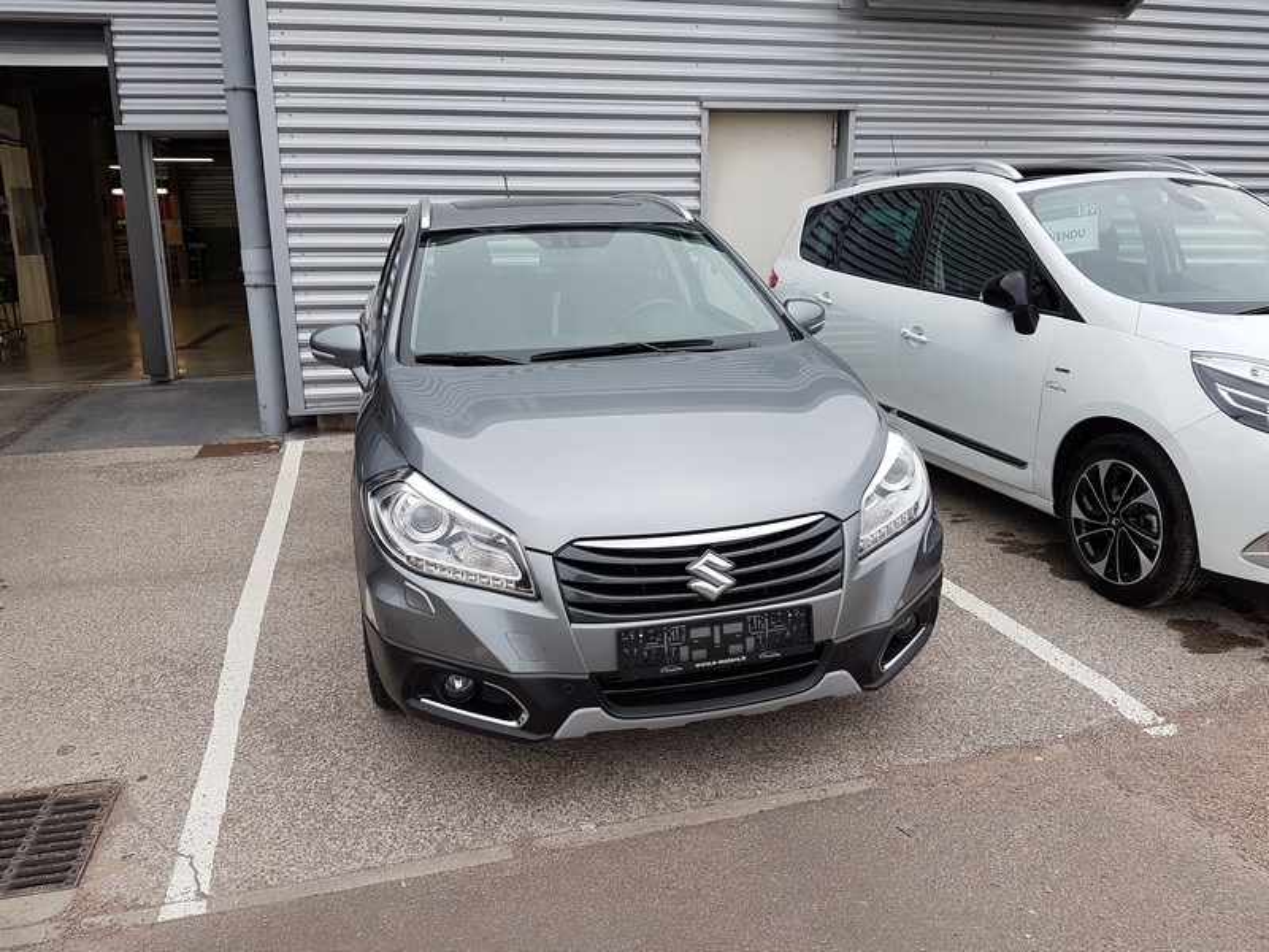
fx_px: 953
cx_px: 634
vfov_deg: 53.1
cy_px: 476
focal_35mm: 26
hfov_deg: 67.3
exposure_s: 1/190
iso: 40
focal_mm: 4.2
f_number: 1.7
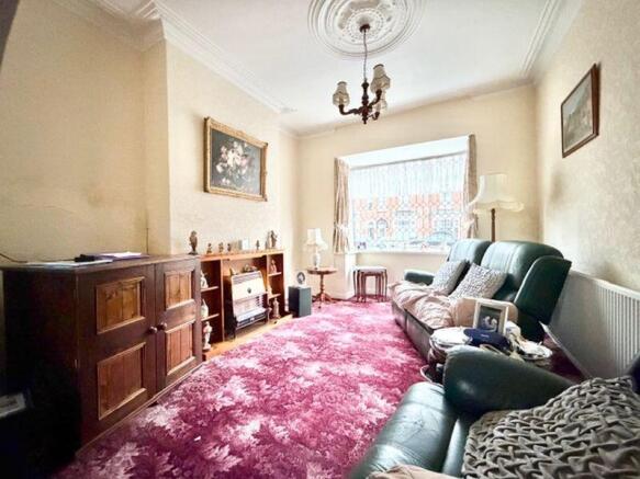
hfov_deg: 102.1
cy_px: 240
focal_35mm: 14
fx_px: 259
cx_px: 320
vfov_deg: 85.7
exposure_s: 1/60
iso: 1250
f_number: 2.2
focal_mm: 2.22
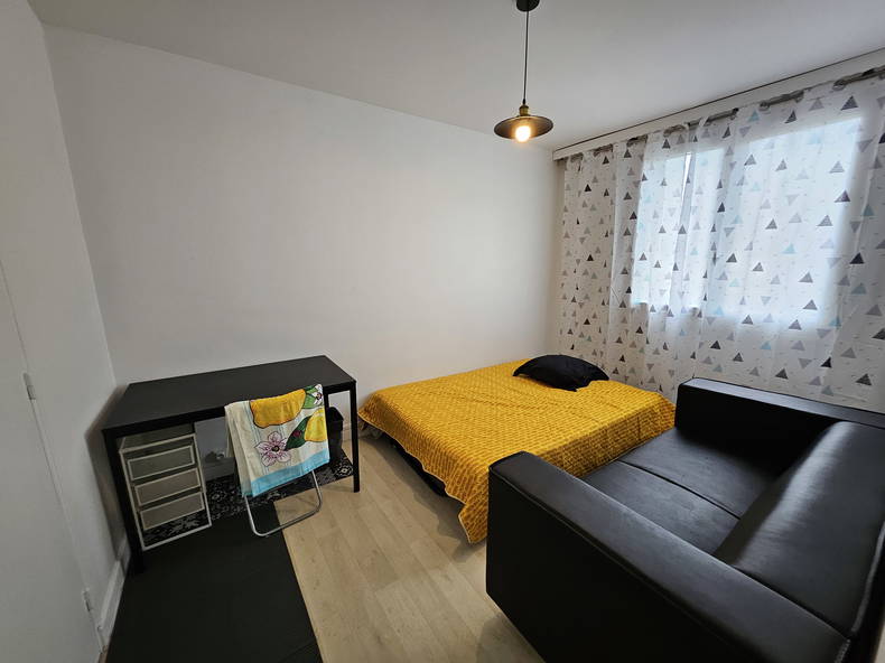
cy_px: 332
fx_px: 332
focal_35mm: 13
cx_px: 442
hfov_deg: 106.2
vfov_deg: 89.9
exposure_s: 1/50
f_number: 2.2
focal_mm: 1.7
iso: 80
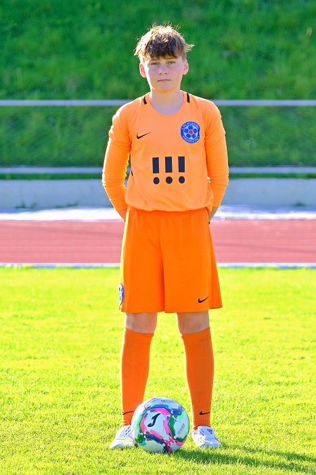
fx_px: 1726
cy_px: 238
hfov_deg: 10.5
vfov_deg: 15.7
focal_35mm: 131
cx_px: 158
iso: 320
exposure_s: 1/800
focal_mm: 87.1
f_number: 2.8
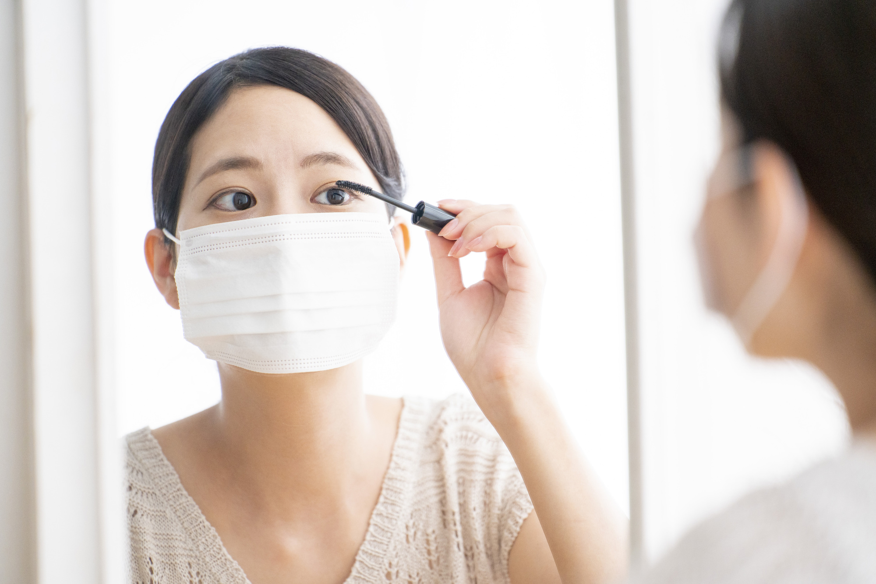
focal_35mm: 180
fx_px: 4380
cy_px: 292
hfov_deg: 11.4
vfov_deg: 7.6
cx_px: 438
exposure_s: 1/250
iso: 1600
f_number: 2.8
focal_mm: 180
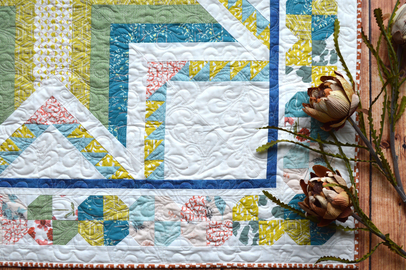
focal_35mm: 45
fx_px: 507
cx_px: 215
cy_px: 126
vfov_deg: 29.8
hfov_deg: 43.6
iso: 220
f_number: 5.6
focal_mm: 26
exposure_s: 1/60
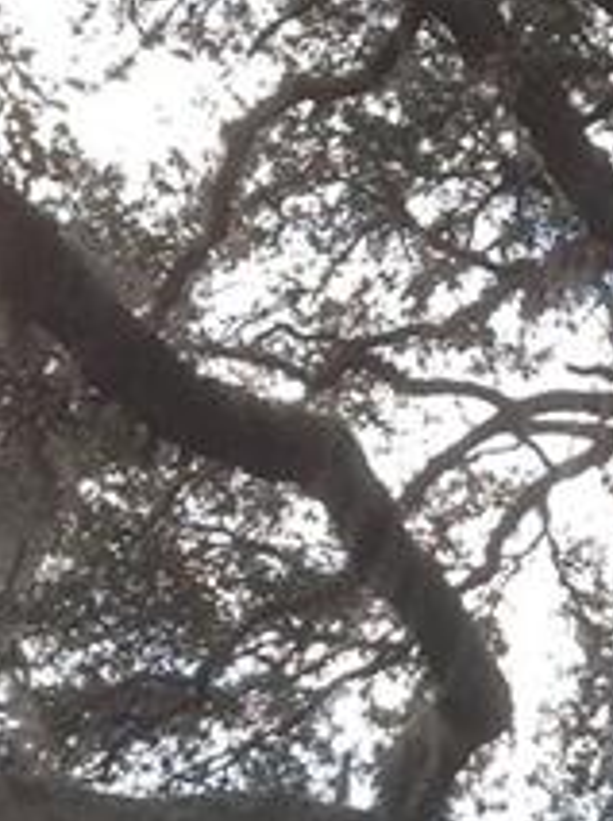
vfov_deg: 14.8
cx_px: 850
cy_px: 1145
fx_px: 2984
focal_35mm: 126
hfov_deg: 11.4
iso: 50
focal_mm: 4.28
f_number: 2.4
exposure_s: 1/775
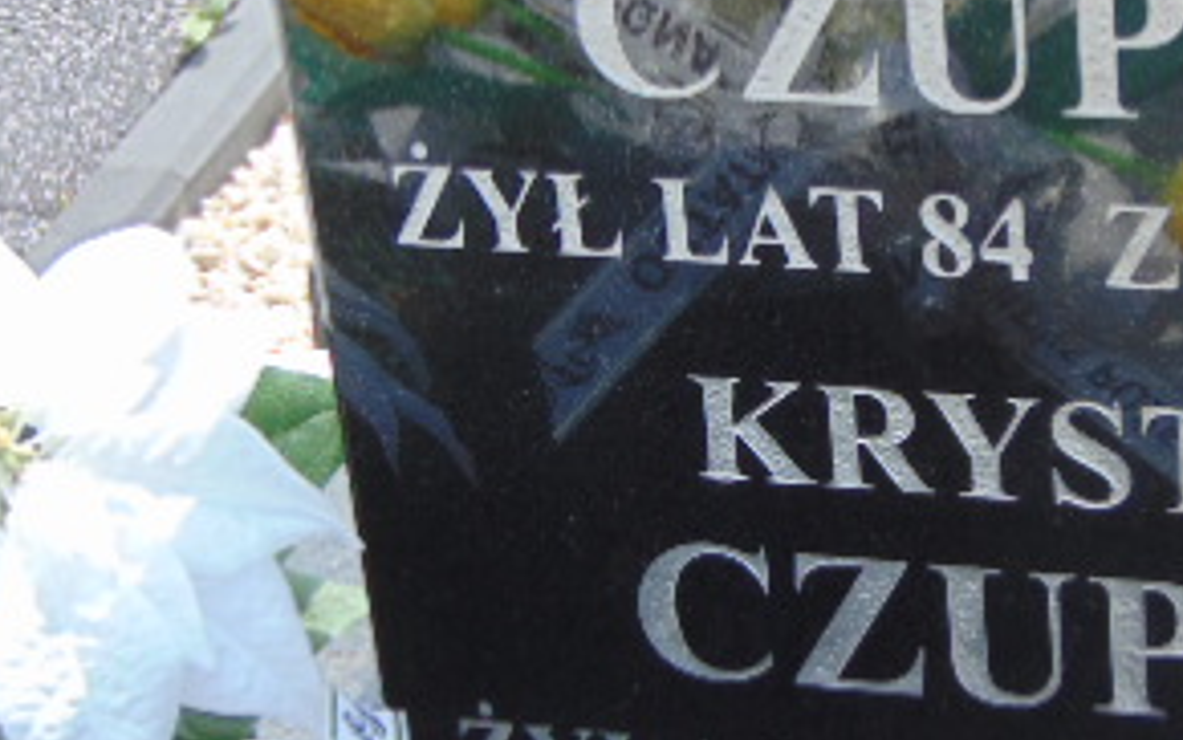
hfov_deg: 14.9
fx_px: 4515
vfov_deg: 9.4
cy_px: 325
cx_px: 858
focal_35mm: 140
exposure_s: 1/500
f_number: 3.6
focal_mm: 10.8
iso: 80
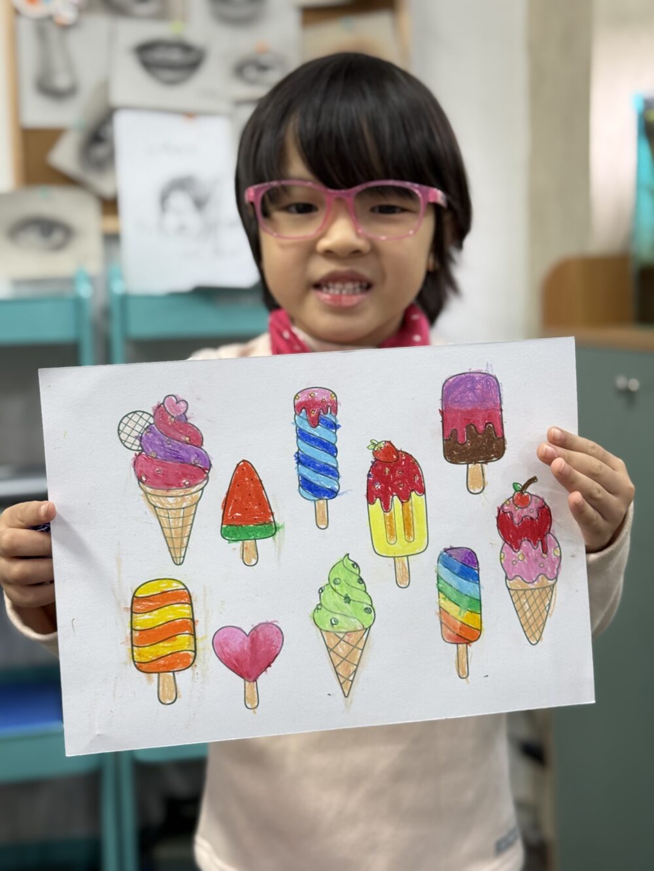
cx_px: 327
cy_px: 436
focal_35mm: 48
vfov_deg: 39.7
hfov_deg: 30.3
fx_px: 1209
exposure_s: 1/100
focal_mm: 6.76
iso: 80
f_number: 1.78
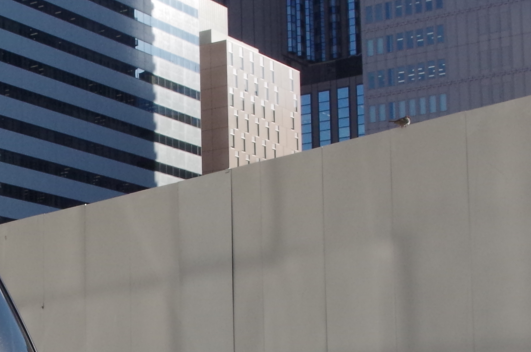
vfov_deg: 15.3
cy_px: 315
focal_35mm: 88
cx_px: 27
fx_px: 1295
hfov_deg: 22.5
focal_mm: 15
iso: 800
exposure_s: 1/640
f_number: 13
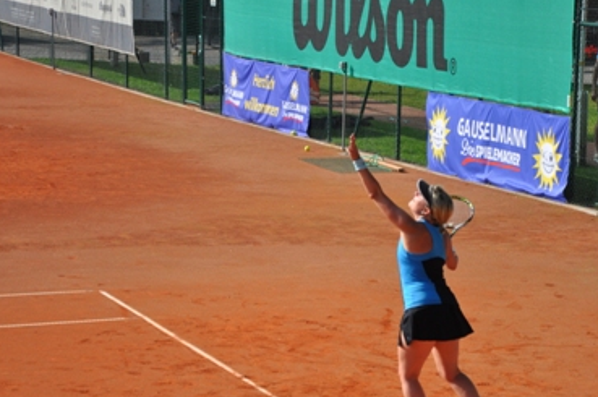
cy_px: 232
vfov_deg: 10.0
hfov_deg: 15.0
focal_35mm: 137
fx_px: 2266
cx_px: 322
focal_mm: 75
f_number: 6.3
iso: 400
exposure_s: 1/1600
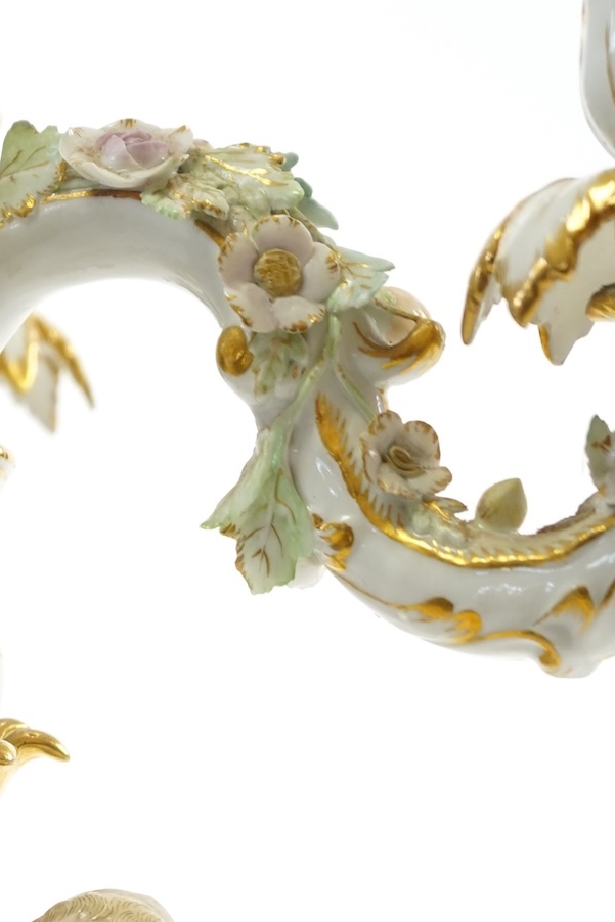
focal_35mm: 163
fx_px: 4178
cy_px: 1213
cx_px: -121
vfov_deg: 12.2
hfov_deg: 8.3
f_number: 5
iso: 640
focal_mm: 49
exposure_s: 1/60
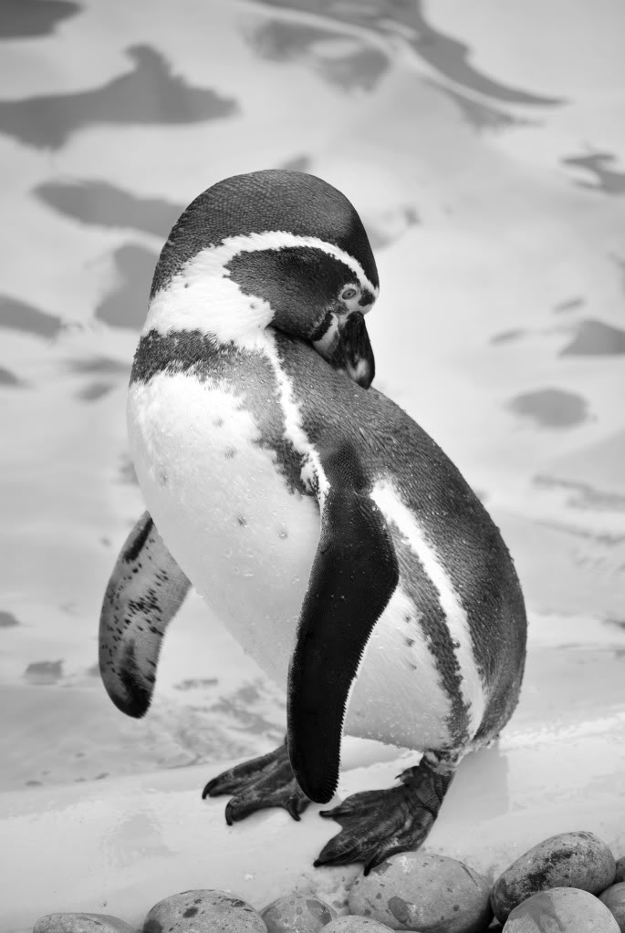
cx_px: 312
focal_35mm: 138
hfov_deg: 10.0
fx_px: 3583
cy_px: 466
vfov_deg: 14.8
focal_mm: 92
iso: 100
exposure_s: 1/125
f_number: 4.5
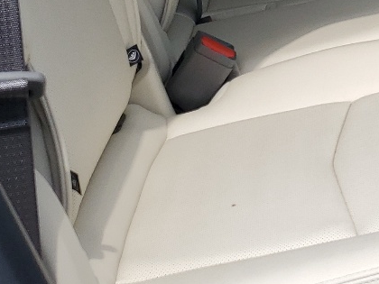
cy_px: -75
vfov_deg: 14.4
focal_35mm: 99
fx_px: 1084
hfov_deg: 18.5
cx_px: 483
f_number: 1.5
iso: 50
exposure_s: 1/1429
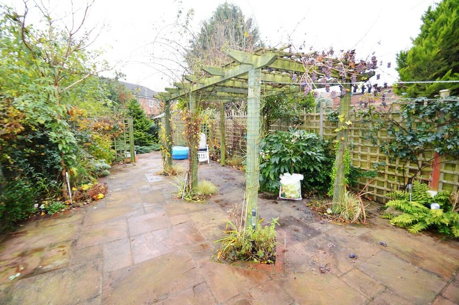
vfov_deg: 77.2
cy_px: 152
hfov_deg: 100.4
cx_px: 230
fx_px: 191
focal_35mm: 15
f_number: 4
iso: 400
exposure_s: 1/60
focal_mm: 10
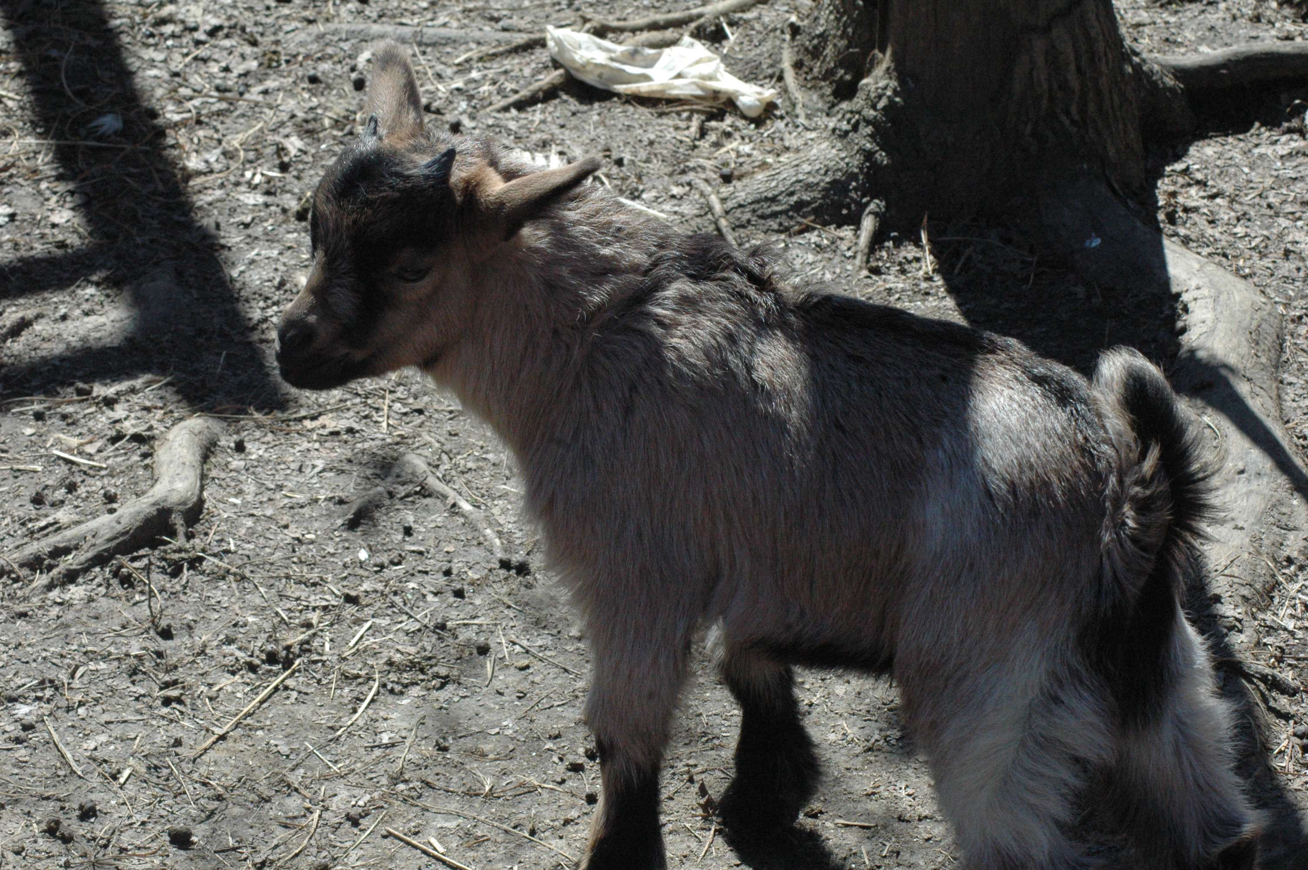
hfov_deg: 19.5
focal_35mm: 105
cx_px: 654
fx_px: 3812
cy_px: 435
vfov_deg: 13.0
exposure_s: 1/640
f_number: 13
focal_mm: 70
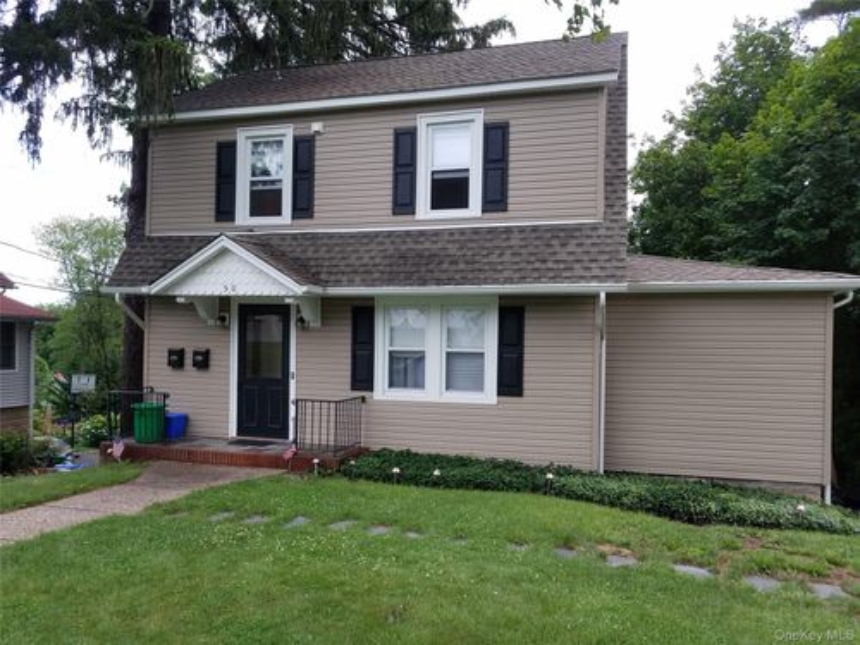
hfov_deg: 67.3
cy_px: 322
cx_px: 430
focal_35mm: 26
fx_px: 646
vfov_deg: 53.1
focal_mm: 4.2
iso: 50
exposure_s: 1/838
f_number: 1.7
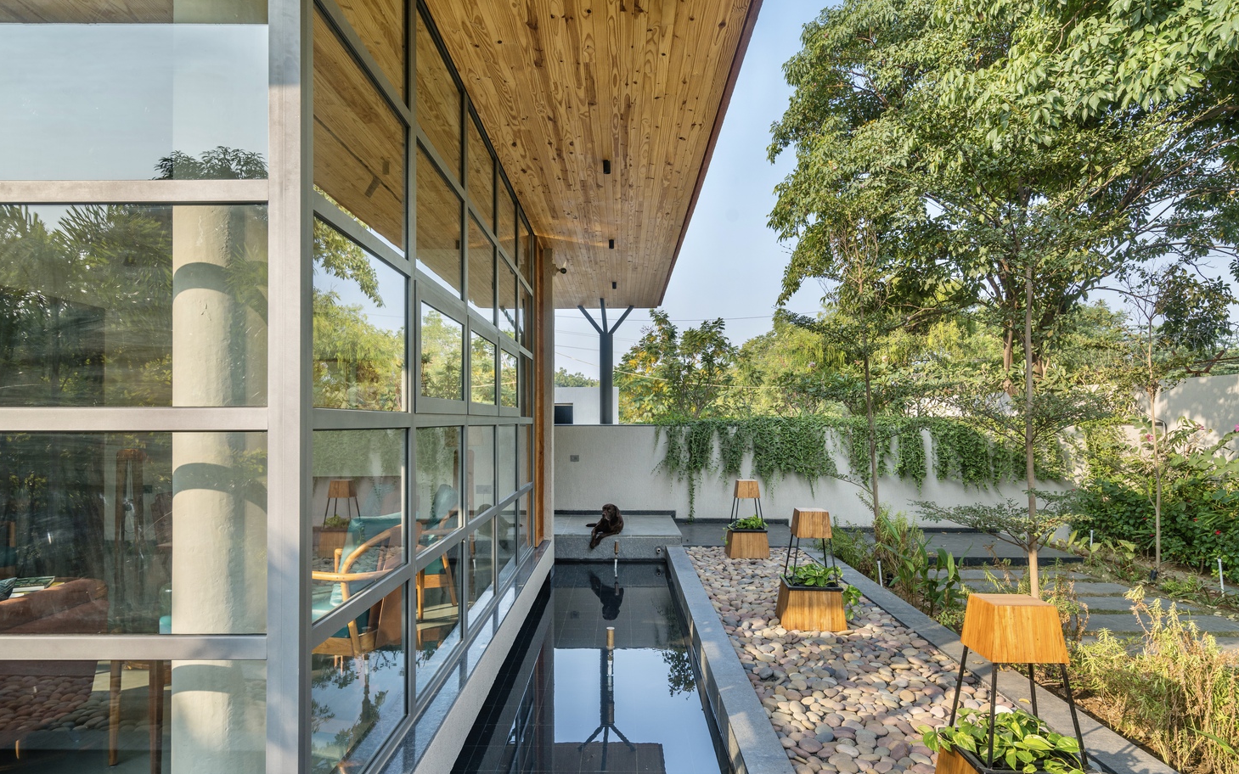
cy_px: 416
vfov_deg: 55.0
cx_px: 612
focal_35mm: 22
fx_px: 743
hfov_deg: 79.6
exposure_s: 1/100
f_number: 8
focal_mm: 21
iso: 200
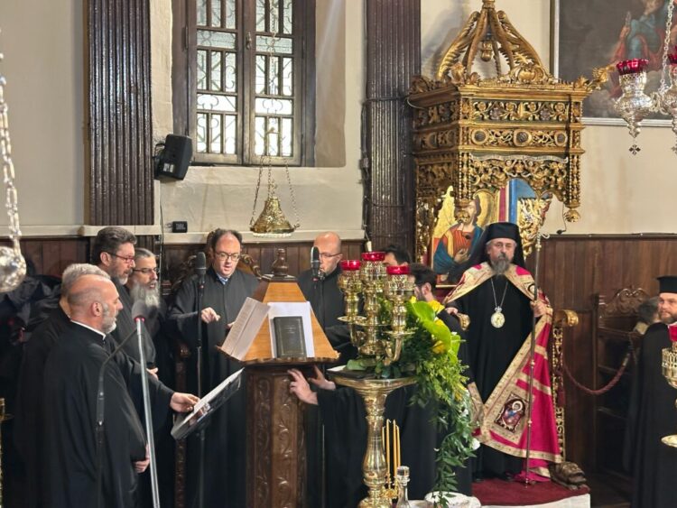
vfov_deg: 30.3
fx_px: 939
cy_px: 254
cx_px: 338
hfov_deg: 39.6
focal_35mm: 48
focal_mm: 6.86
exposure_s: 1/33
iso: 400
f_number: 1.78
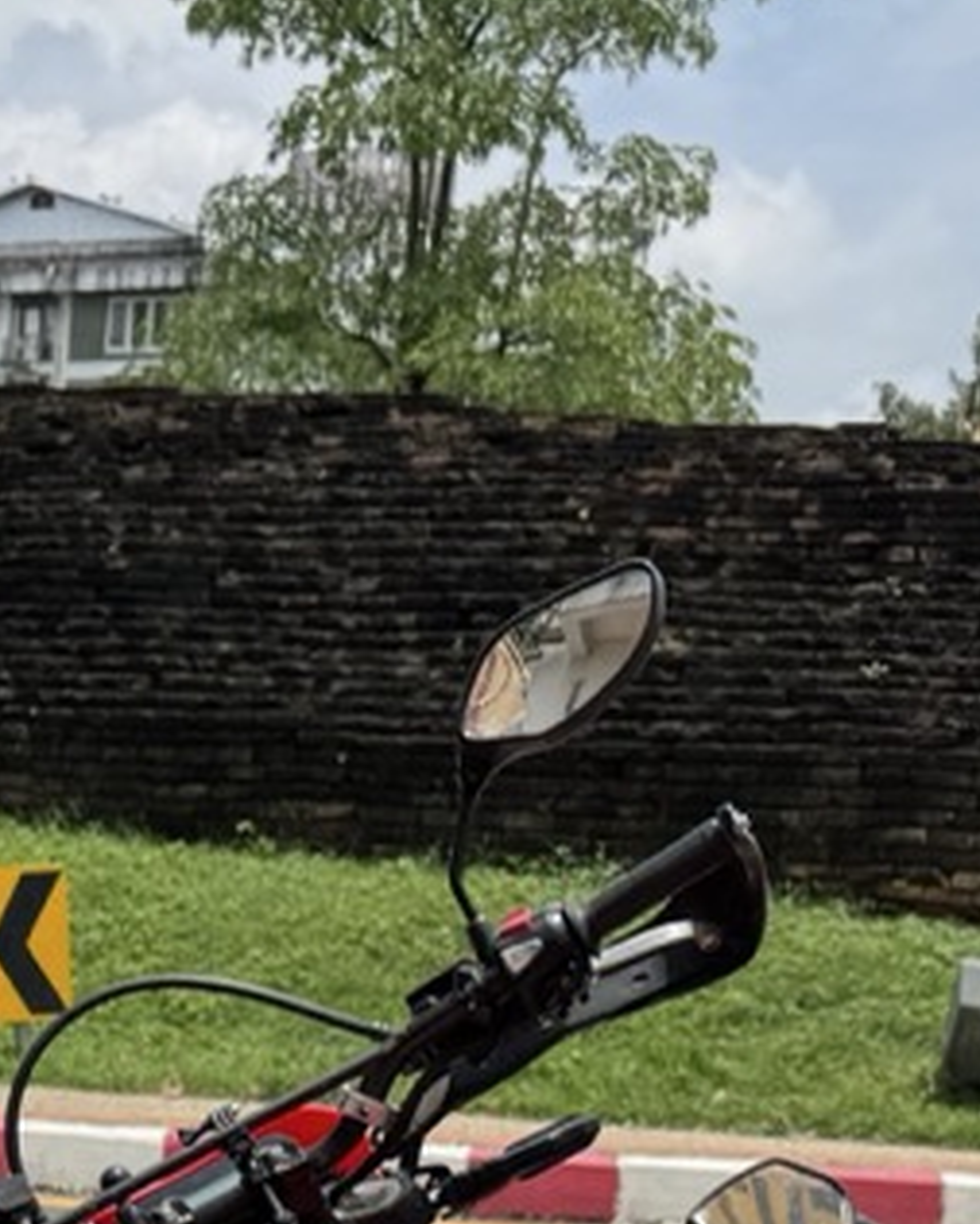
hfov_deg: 15.2
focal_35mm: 95
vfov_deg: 18.0
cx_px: -422
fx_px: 3443
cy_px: 1848
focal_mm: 6.76
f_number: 1.78
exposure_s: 1/3413
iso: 80
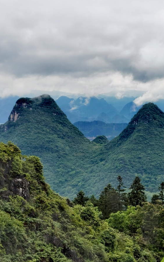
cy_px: 131
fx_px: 1323
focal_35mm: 185
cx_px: 142
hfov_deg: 7.1
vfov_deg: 11.3
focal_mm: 7.48
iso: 50
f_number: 2.4
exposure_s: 1/313
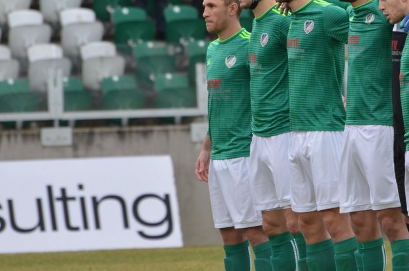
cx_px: 354
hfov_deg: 2.9
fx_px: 8154
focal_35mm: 719
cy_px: 139
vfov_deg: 1.9
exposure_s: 1/125
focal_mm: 250
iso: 400
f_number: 5.6
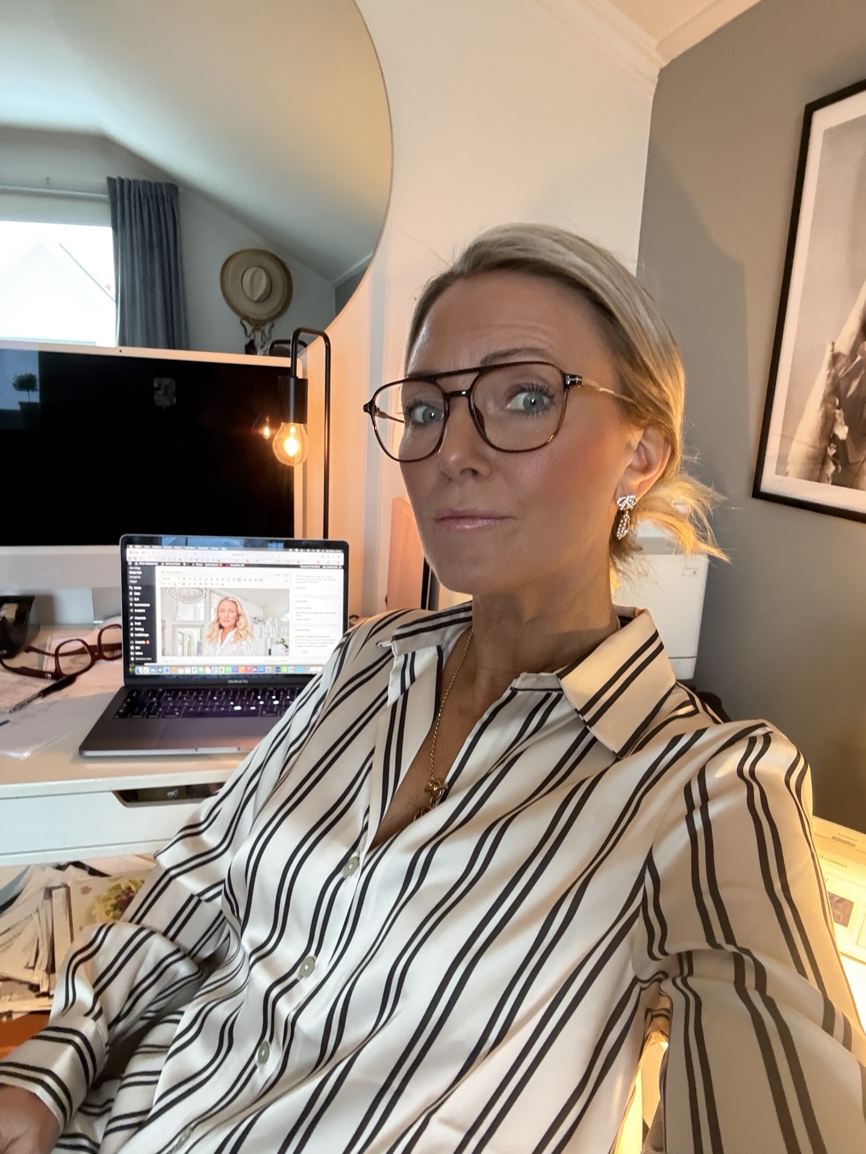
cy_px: 593
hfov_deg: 56.8
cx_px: 443
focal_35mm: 24
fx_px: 800
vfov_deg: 71.6
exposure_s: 1/25
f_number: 1.9
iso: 320
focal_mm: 2.69
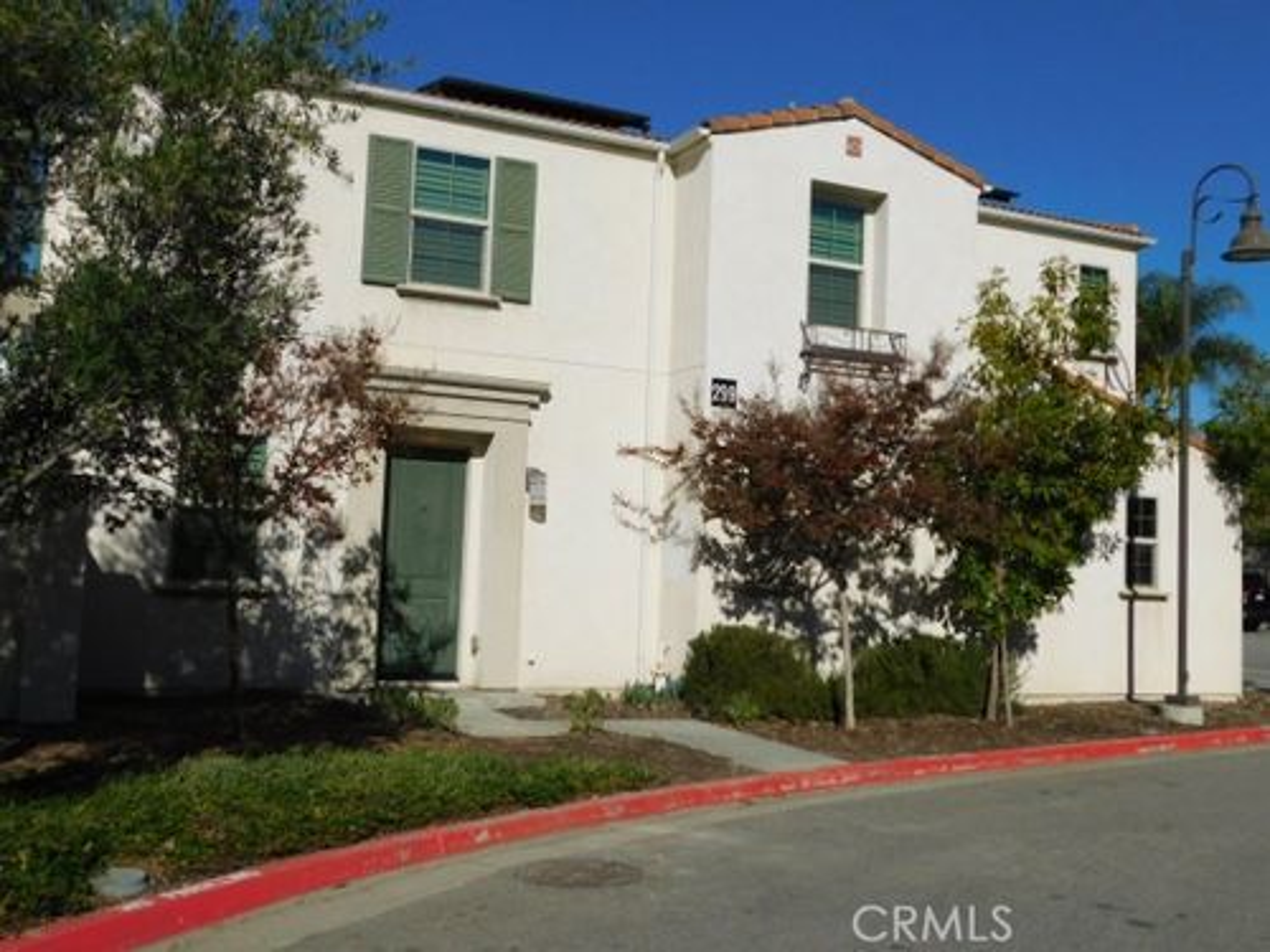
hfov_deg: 51.4
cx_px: 635
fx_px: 1321
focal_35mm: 36
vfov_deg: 39.7
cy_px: 476
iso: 125
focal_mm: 6.3
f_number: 7
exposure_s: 1/800
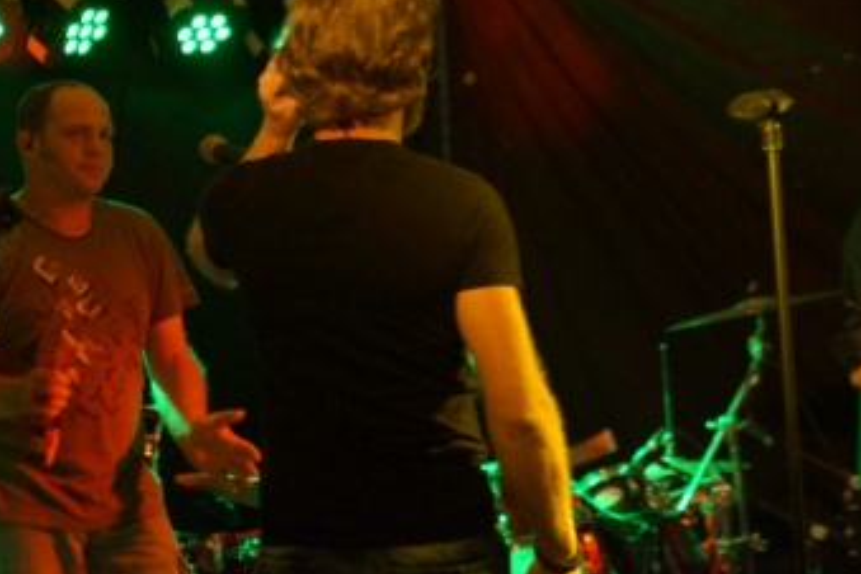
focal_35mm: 198
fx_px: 4735
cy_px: 201
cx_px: 315
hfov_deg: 10.4
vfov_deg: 6.9
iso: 3200
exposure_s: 1/50
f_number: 5.6
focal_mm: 100
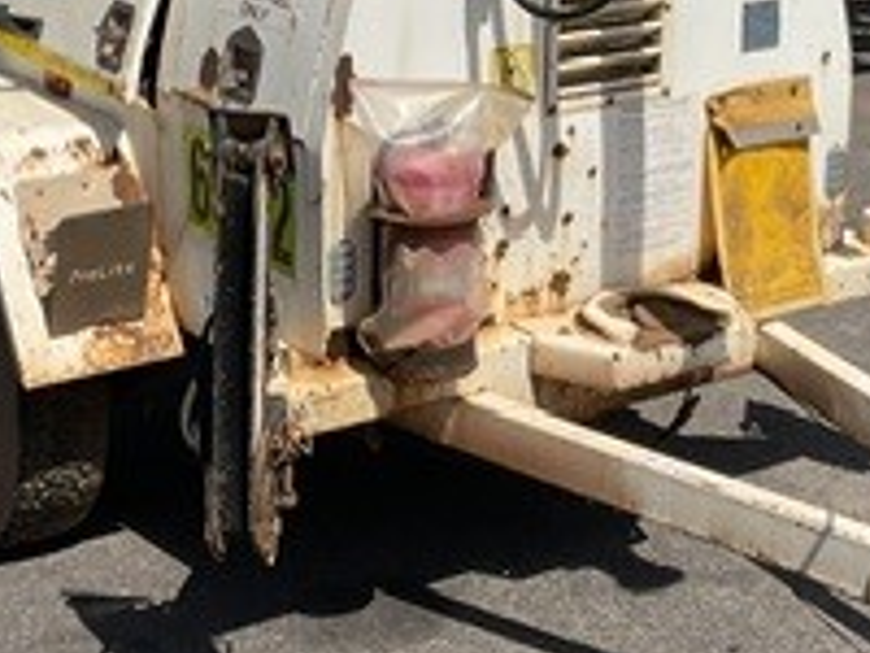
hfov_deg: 21.1
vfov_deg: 15.7
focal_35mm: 93
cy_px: 61
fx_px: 2337
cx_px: 522
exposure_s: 1/2959
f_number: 1.8
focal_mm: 3
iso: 16
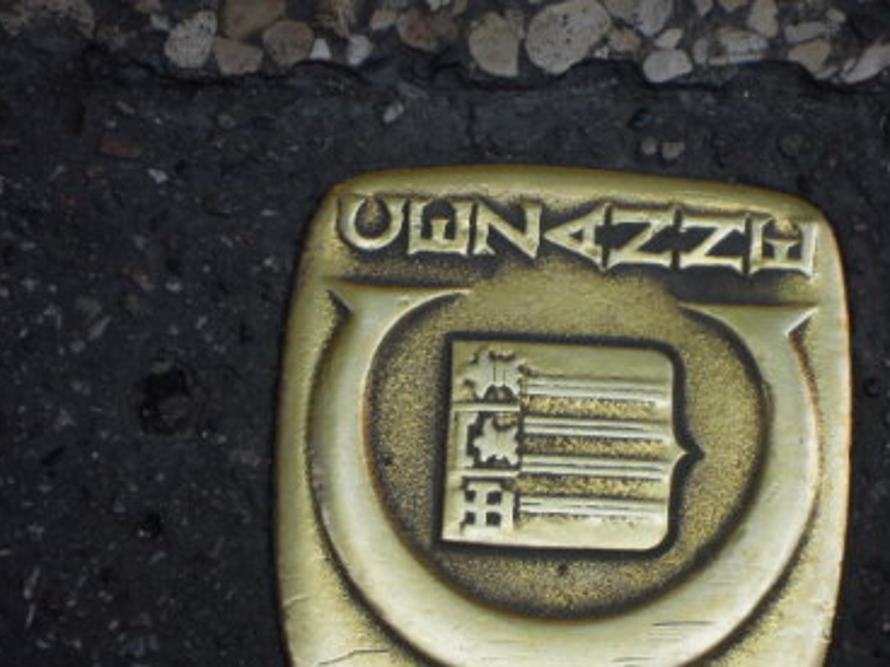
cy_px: 414
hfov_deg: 10.4
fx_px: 4885
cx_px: 590
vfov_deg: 7.8
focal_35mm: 190
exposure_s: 1/100
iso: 100
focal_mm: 25
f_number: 6.6
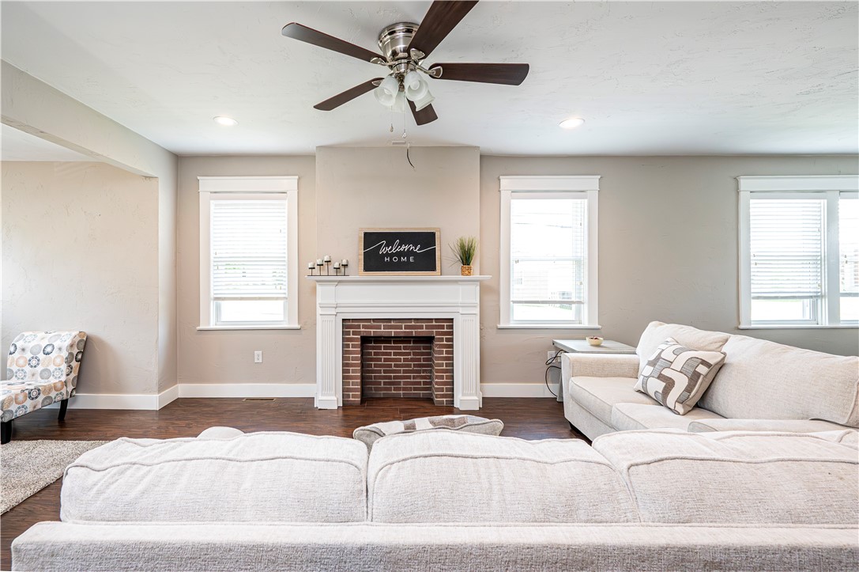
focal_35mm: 14
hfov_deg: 104.3
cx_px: 430
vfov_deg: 81.1
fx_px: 334
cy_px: 286
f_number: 8
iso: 4000
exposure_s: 1/200
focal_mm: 14
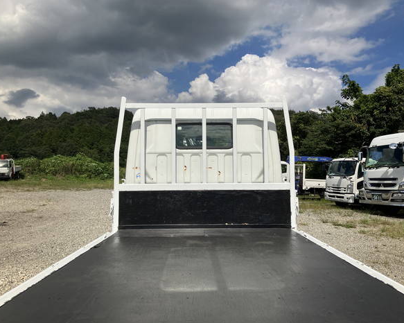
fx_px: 359
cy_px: 160
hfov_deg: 58.8
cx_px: 203
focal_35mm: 30
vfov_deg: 48.5
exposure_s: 1/4878
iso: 32
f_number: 1.8
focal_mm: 3.99
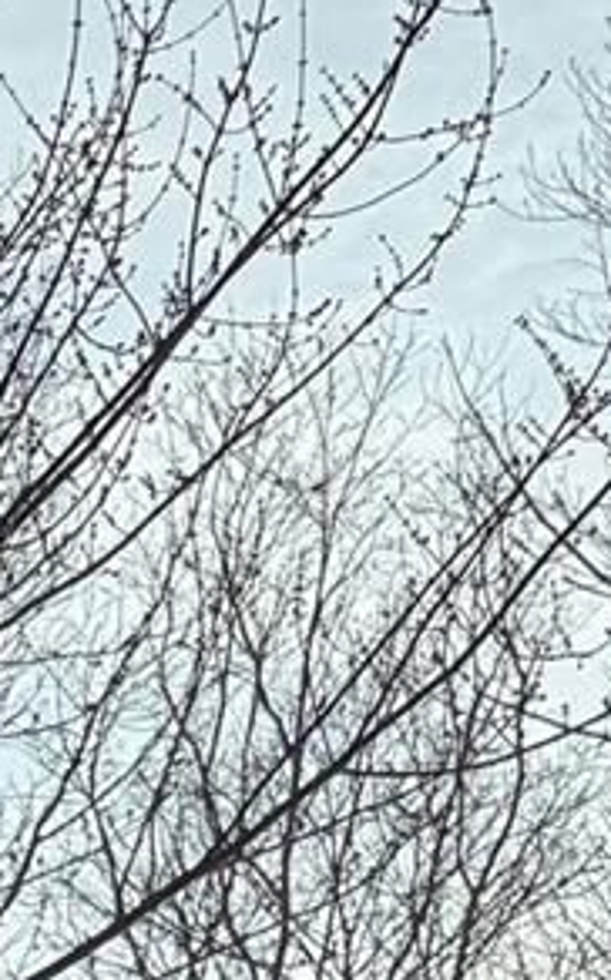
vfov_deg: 12.0
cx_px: -1168
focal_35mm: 134
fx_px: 3577
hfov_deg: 8.4
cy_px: 2460
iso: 80
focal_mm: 6.76
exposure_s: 1/925
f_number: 1.78
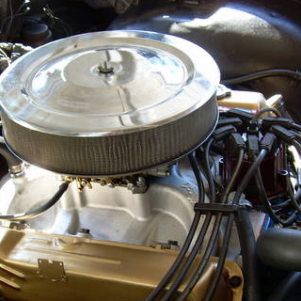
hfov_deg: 27.3
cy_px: 201
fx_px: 620
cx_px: 133
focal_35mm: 63
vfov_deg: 27.1
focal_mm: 6.3
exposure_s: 1/60
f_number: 2.8
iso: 50
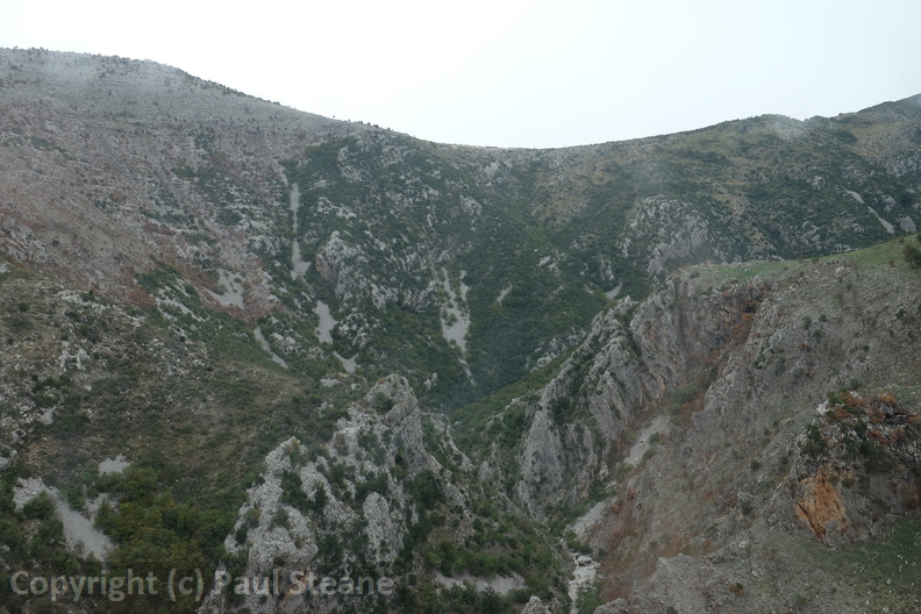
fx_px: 819
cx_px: 460
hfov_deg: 58.7
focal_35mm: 32
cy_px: 307
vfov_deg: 41.1
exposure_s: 1/170
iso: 200
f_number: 5.6
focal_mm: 21.4
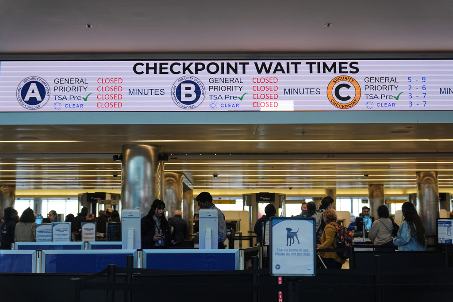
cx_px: 226
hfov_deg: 42.7
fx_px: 579
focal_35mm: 46
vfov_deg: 29.3
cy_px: 151
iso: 500
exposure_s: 1/800
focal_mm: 46
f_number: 2.8
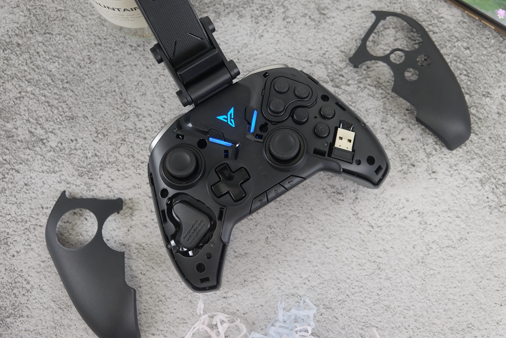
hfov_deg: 43.6
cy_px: 169
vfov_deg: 29.9
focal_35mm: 45
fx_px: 633
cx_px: 253
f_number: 3.6
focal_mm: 30.2
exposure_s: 1/40
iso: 400
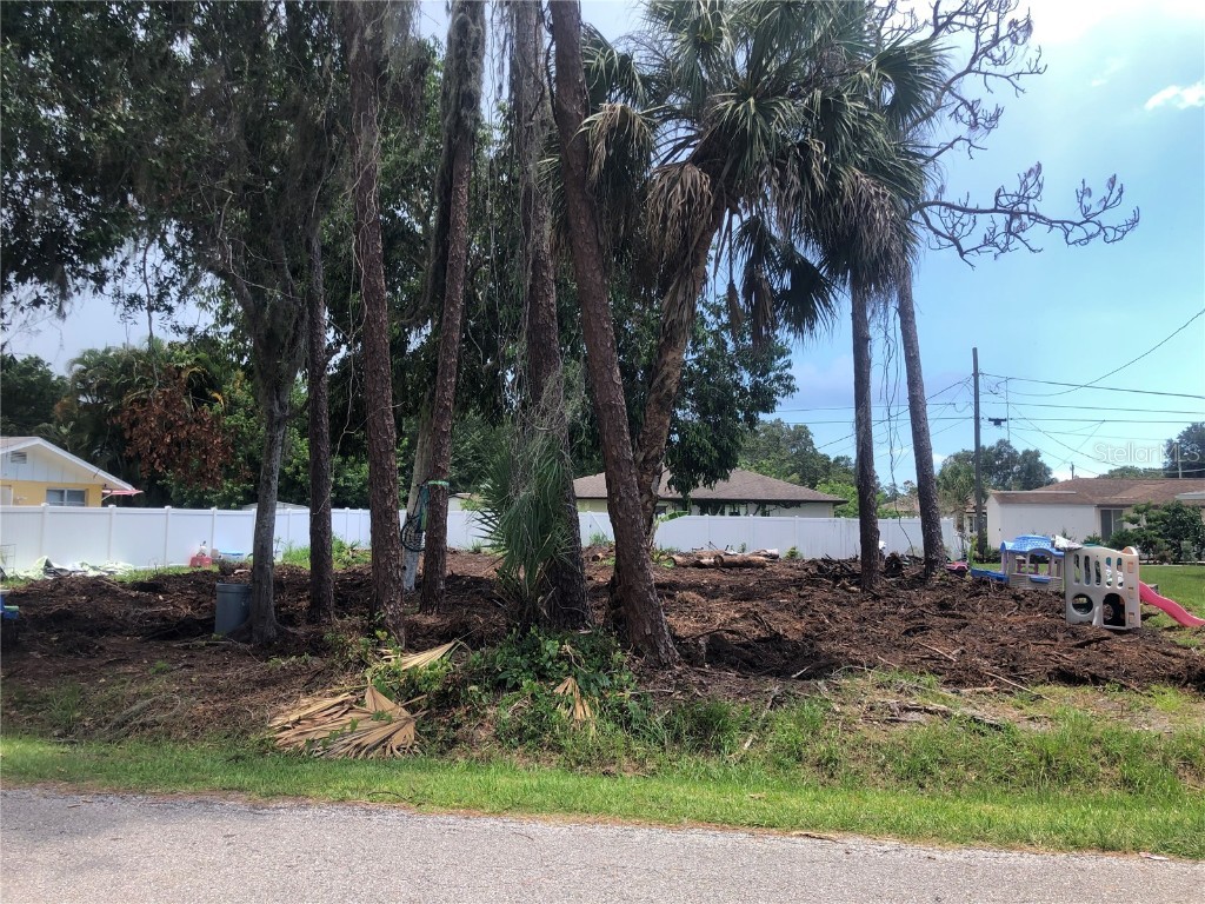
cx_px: 602
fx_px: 975
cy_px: 452
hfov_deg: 63.4
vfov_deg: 49.7
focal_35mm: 28
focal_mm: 3.99
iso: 20
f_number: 1.8
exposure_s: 1/564
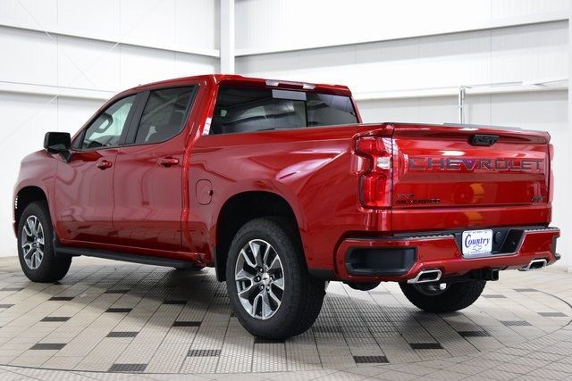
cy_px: 190
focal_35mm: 54
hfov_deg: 36.9
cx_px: 286
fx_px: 858
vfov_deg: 25.1
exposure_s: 1/60
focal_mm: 36
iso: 1600
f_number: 4.5
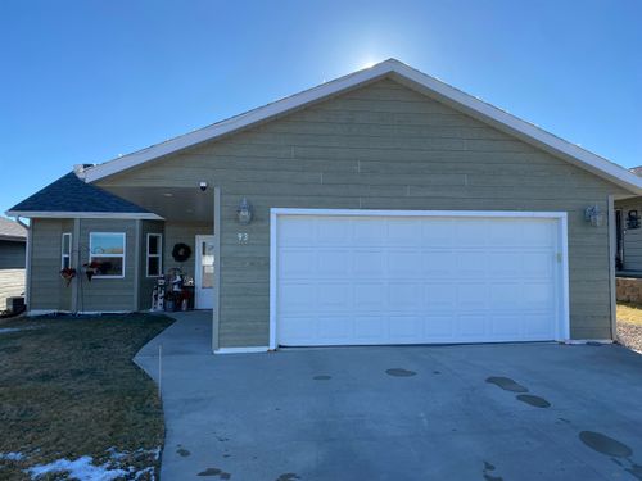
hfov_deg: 67.3
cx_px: 321
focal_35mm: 26
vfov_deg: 53.1
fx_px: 482
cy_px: 240
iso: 32
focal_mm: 4.25
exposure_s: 1/1779
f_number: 1.8
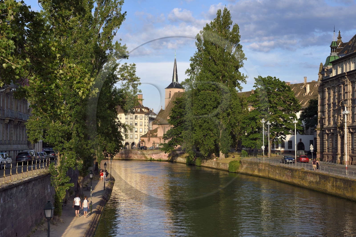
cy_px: 118
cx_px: 178
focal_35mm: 70
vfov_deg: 19.4
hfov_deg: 28.8
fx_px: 692
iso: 200
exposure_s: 1/250
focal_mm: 70
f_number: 11
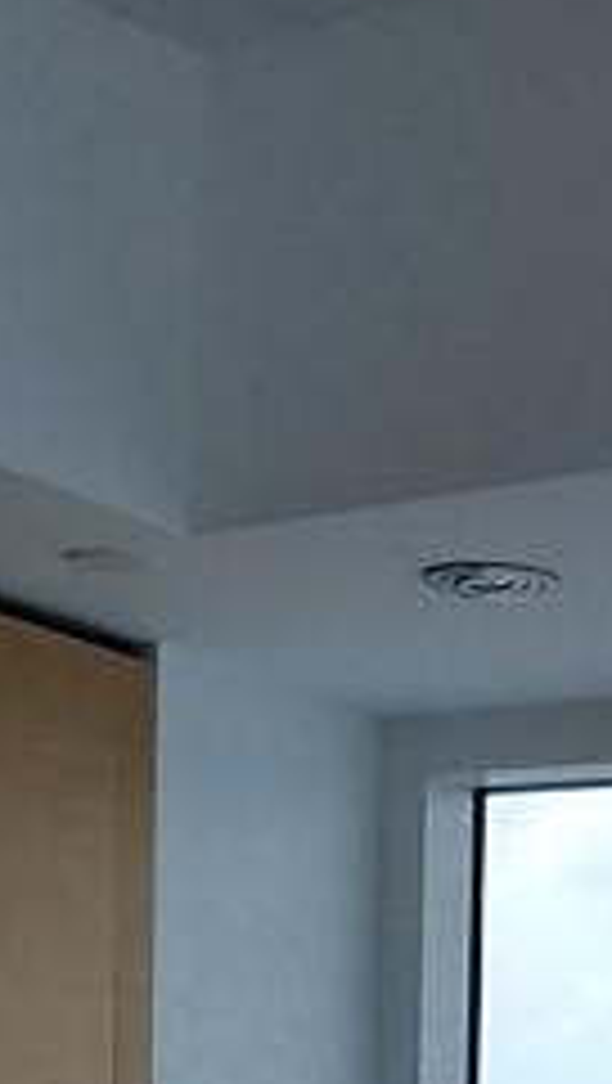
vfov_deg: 10.8
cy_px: 1835
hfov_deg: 6.4
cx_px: 994
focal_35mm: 188
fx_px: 5410
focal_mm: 4.2
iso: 50
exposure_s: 1/804
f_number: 1.7
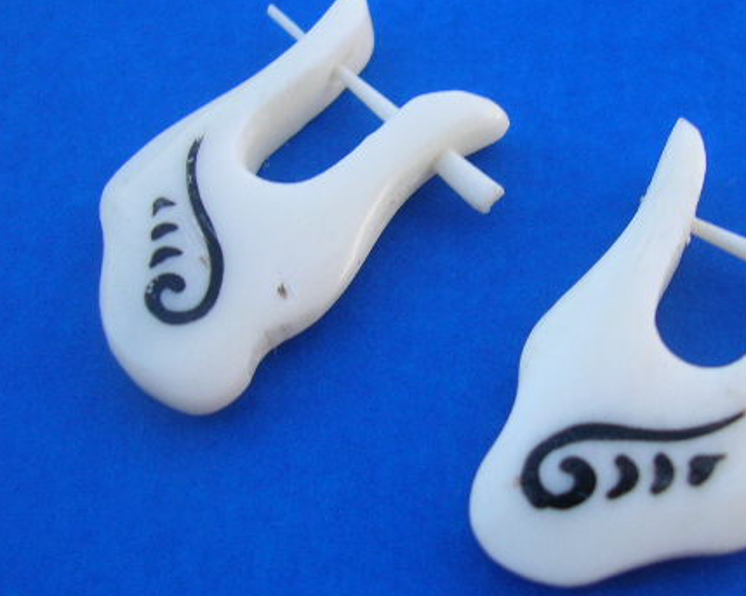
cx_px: 478
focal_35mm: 51
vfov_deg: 29.7
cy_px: 285
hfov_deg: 36.4
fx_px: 1126
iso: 50
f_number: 2.8
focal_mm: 5.8
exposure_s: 1/43.5
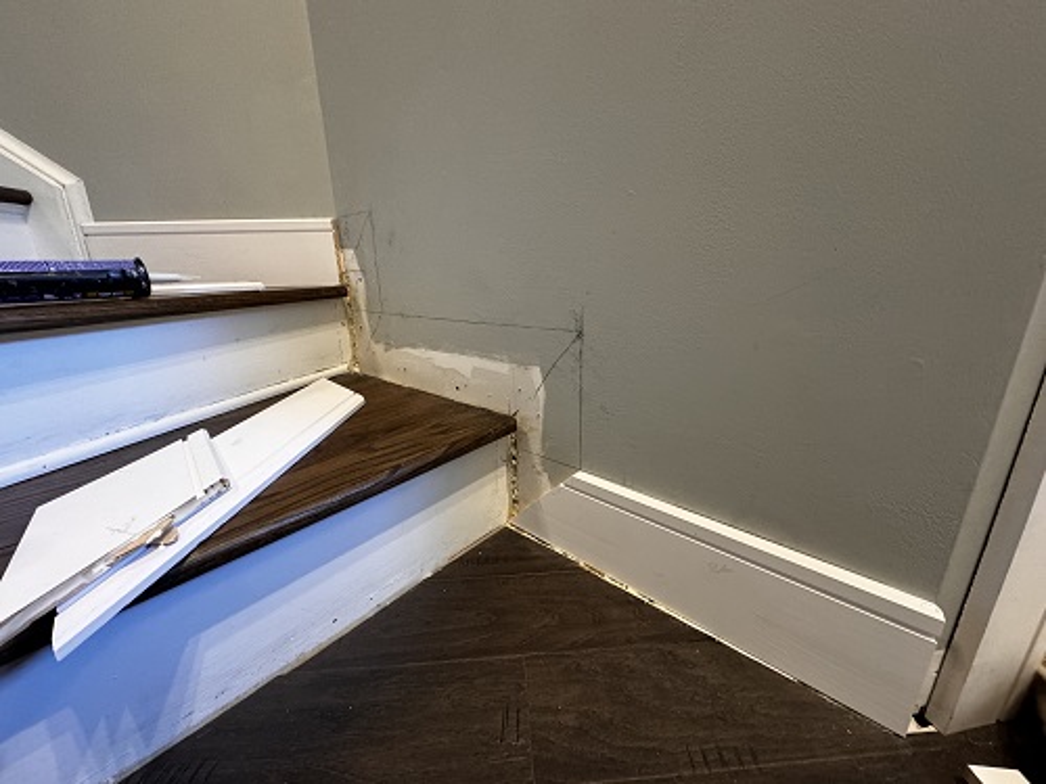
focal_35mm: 14
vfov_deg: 85.7
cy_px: 392
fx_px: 423
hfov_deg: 102.1
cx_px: 523
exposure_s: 1/60
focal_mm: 2.22
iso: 500
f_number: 2.2
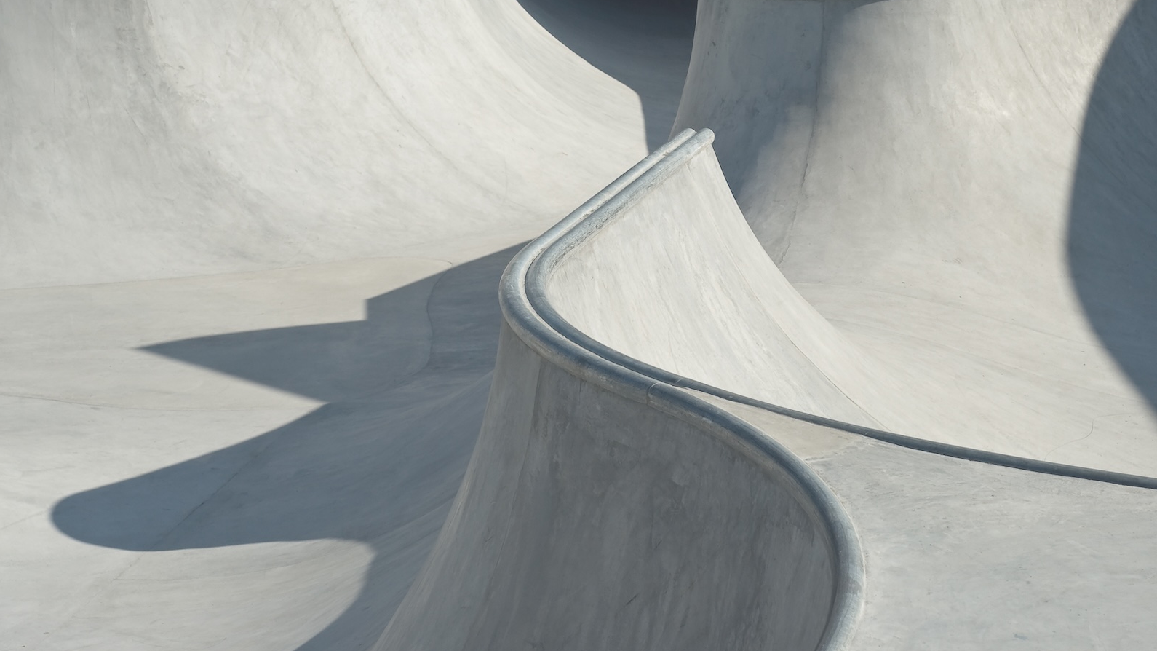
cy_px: 185
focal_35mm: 95
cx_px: 610
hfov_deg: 22.5
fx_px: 2914
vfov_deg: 12.7
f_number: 10
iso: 100
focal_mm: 50
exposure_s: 1/400
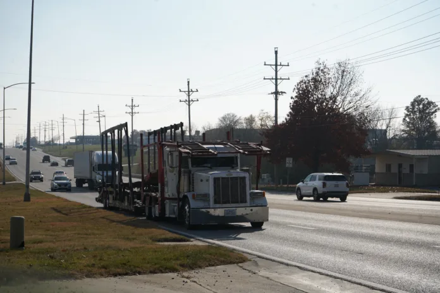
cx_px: 220
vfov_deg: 19.5
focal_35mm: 70
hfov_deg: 28.8
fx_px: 855
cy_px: 146
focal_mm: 70
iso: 100
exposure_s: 1/500
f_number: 9
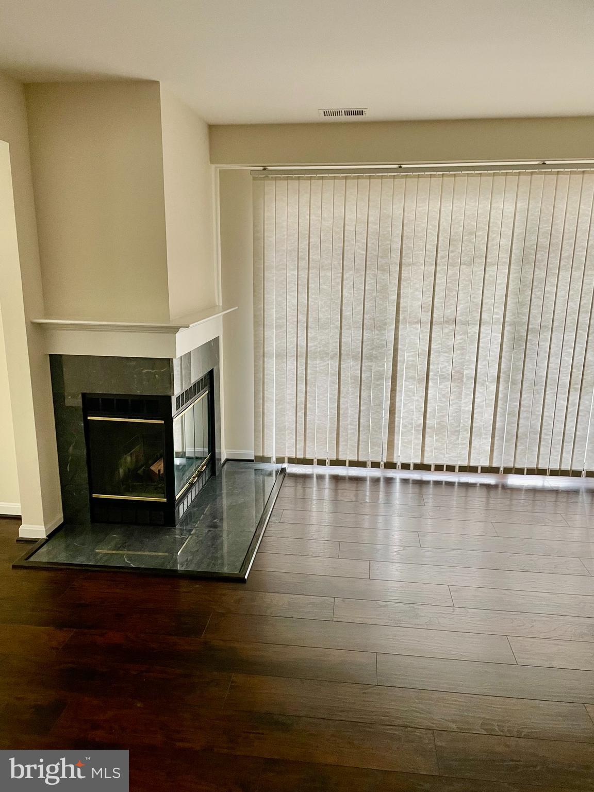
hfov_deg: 53.1
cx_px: 297
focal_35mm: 26
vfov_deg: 67.3
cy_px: 396
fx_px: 595
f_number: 1.6
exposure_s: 1/70
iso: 125
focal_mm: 4.2
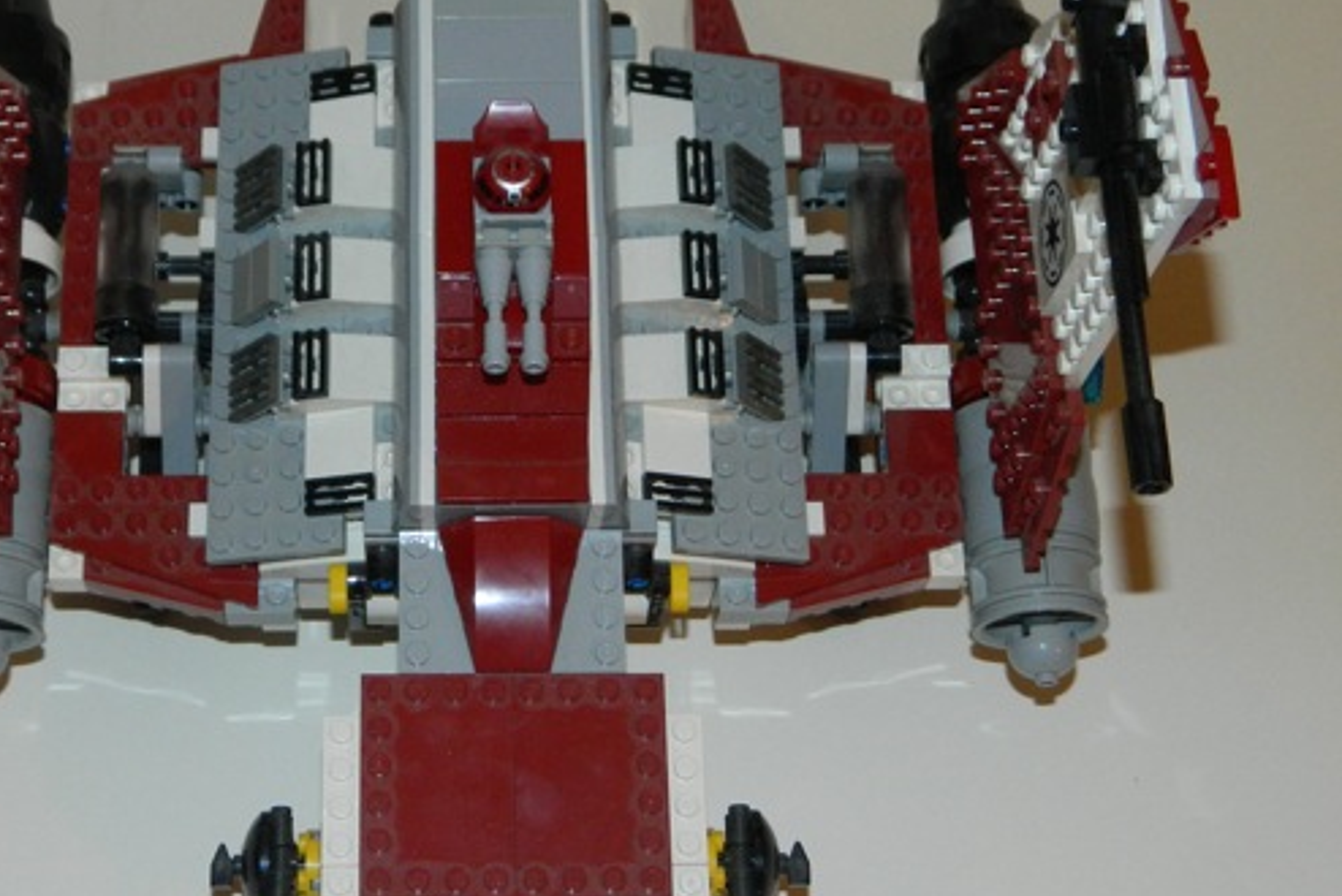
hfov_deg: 29.0
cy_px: 418
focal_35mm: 69
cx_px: 432
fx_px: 2574
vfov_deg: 19.8
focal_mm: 7.3
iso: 200
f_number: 3.5
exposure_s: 1/40
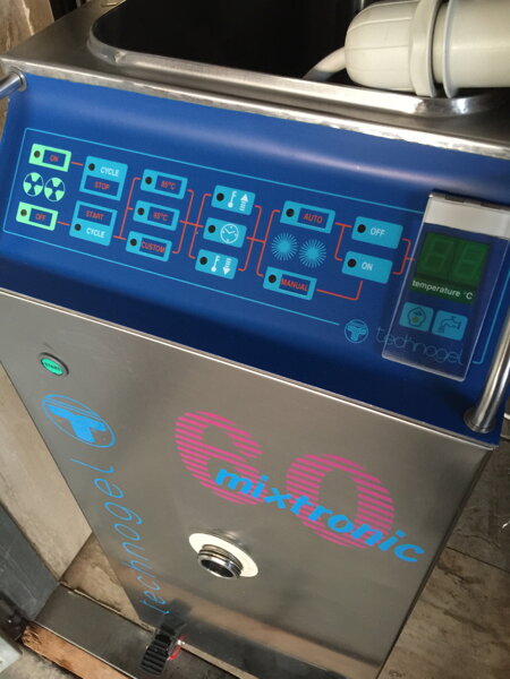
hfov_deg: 48.2
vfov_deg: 61.7
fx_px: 570
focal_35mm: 29
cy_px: 340
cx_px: 255
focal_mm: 4.15
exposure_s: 1/8
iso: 125
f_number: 2.2
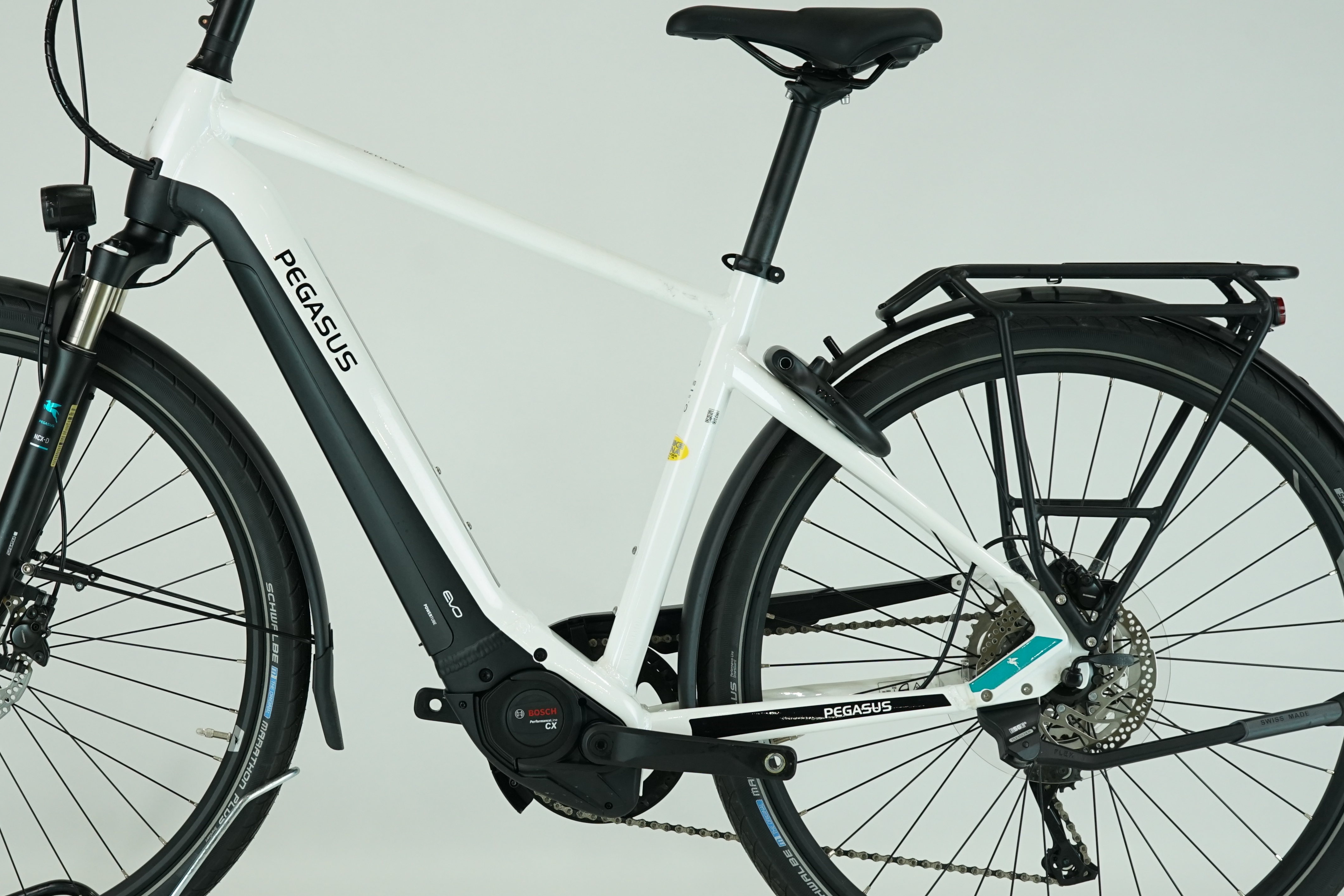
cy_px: 418
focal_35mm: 80
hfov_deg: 25.3
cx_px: 508
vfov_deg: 17.1
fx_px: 2986
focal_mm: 57
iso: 800
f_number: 5
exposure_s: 1/200
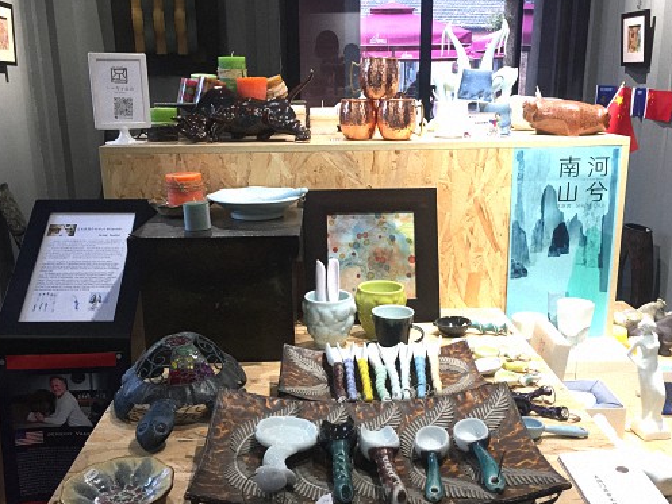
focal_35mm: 35
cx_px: 347
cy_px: 270
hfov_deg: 52.6
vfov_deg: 40.7
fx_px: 680
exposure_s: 1/33
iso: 50
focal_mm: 4.15
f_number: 2.2
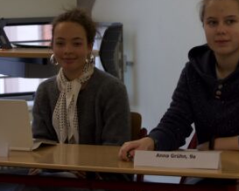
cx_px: 220
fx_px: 1083
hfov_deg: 12.5
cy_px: 39
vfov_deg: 10.1
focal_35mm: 153
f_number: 5
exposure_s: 1/125
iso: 800
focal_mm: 55
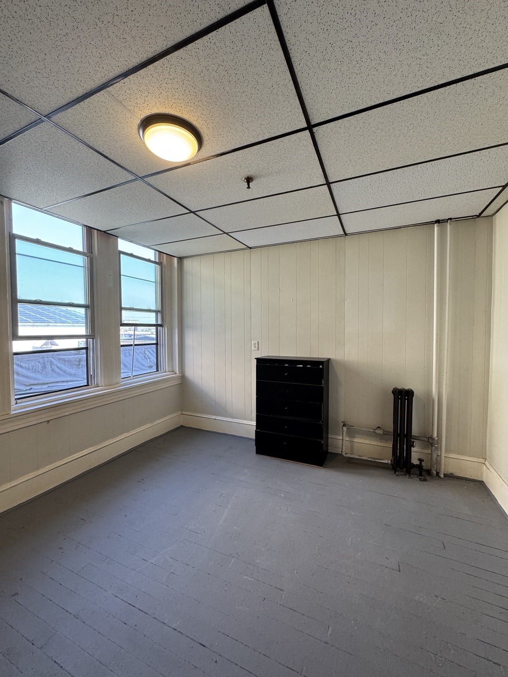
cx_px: 254
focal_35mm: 14
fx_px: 274
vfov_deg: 102.1
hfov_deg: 85.7
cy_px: 338
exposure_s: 1/120
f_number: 2.2
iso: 160
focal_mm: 2.22
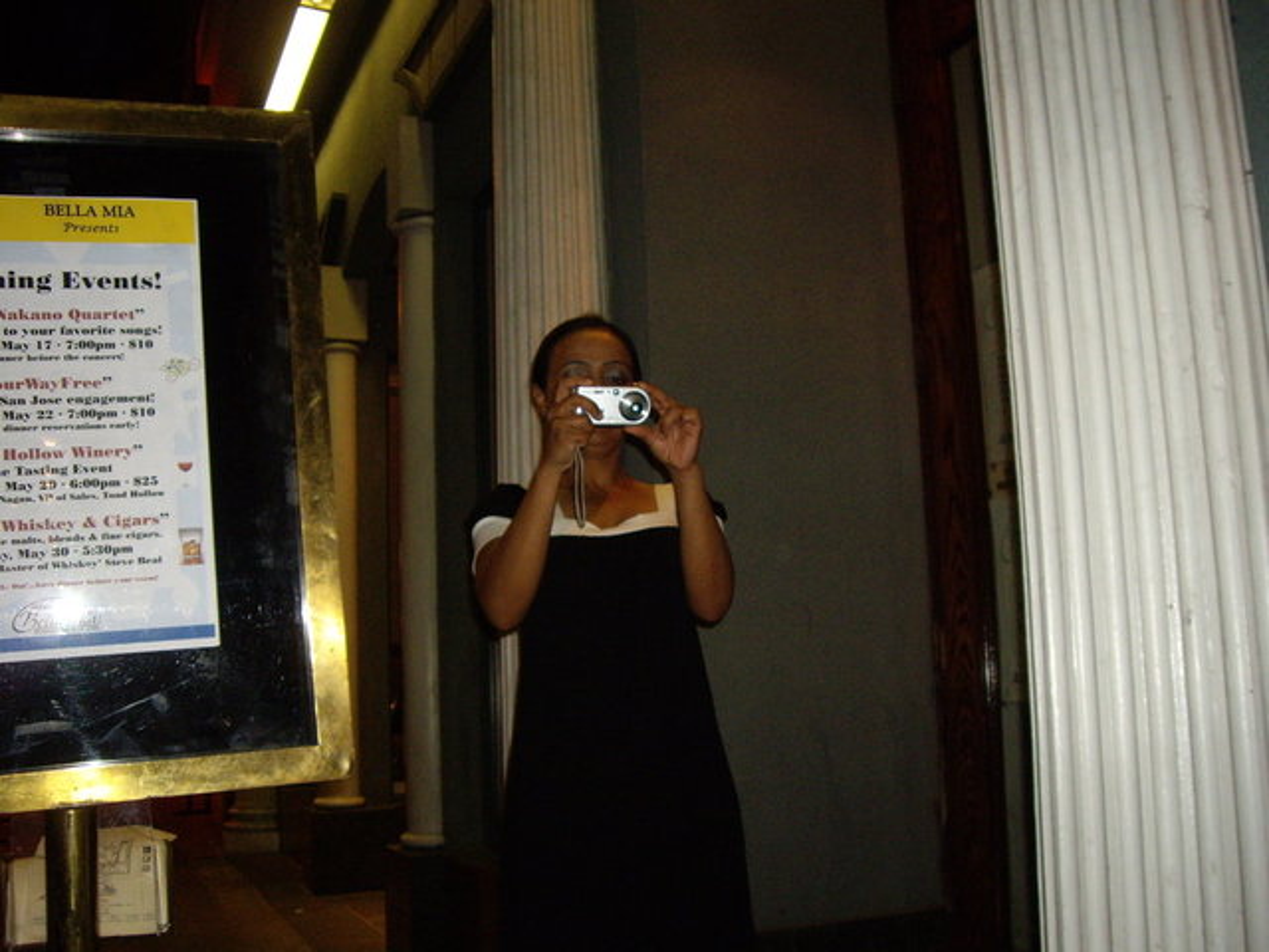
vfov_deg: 37.7
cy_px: 476
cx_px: 634
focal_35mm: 38
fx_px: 1393
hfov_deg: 49.0
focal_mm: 6.2
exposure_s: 1/40
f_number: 2.7
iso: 200
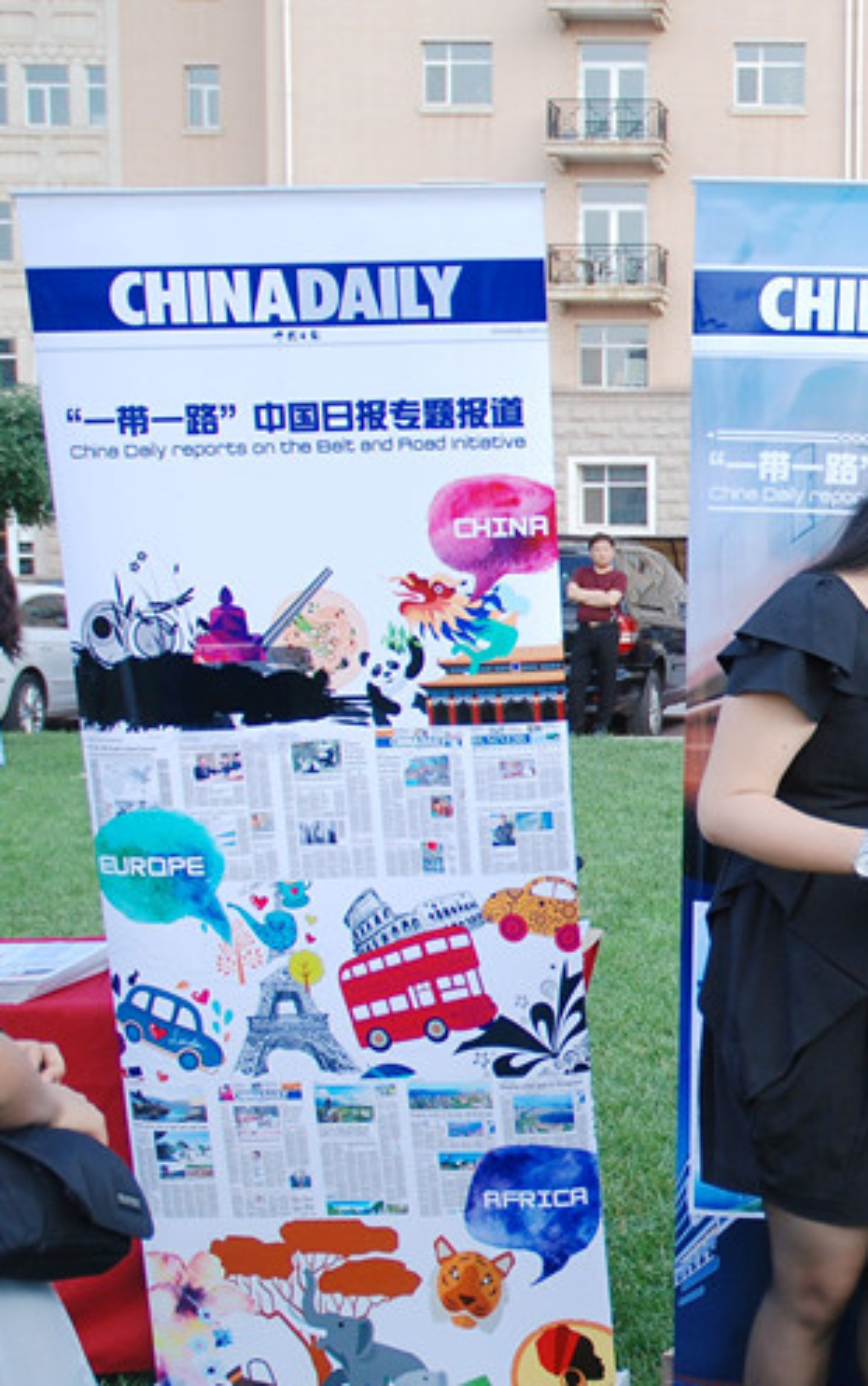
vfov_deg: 40.1
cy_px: 812
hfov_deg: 22.1
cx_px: 1240
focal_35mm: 50
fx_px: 1890
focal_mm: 18
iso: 200
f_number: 3.5
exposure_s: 1/200
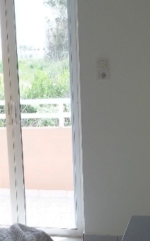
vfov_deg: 24.9
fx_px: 537
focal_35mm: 82
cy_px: 189
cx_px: -23
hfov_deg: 15.4
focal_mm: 5.9
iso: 64
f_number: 3.3
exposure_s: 1/100
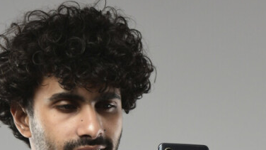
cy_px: 395
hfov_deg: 11.1
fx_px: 1368
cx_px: 115
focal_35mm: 194
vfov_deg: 5.9
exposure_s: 1/125
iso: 400
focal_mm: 58
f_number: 6.3
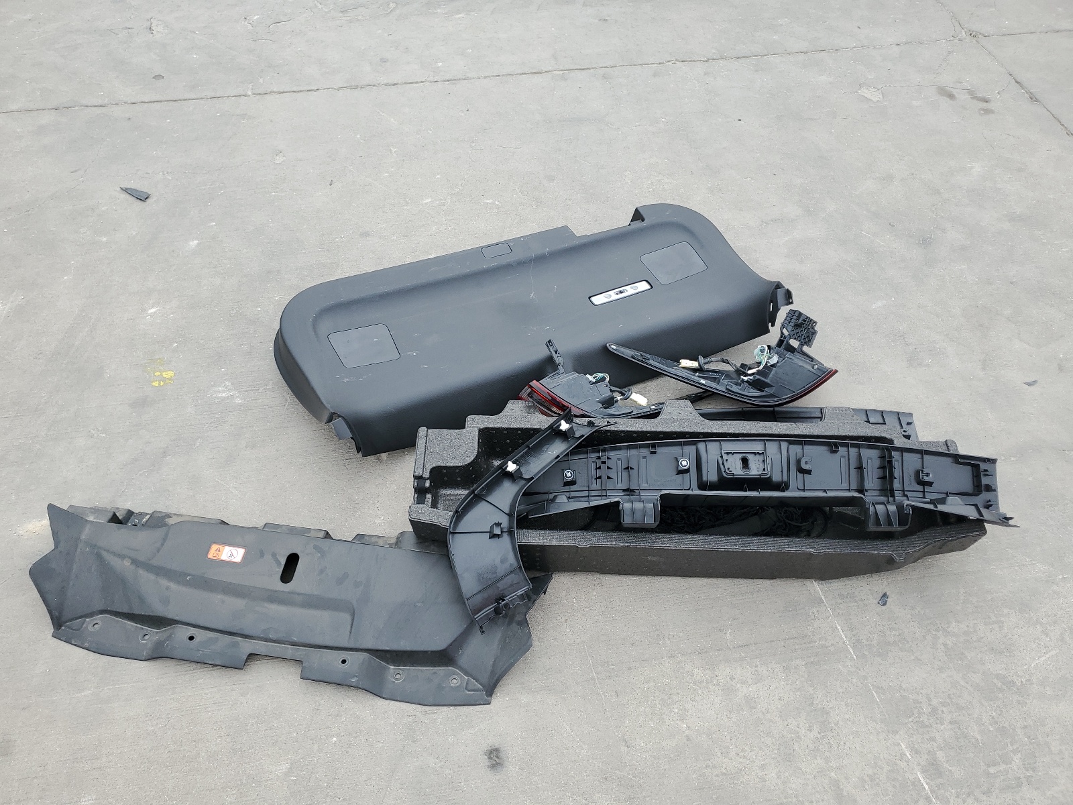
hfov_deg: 67.3
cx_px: 536
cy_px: 402
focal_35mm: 26
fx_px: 806
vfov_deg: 53.1
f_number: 1.5
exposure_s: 1/588
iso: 50
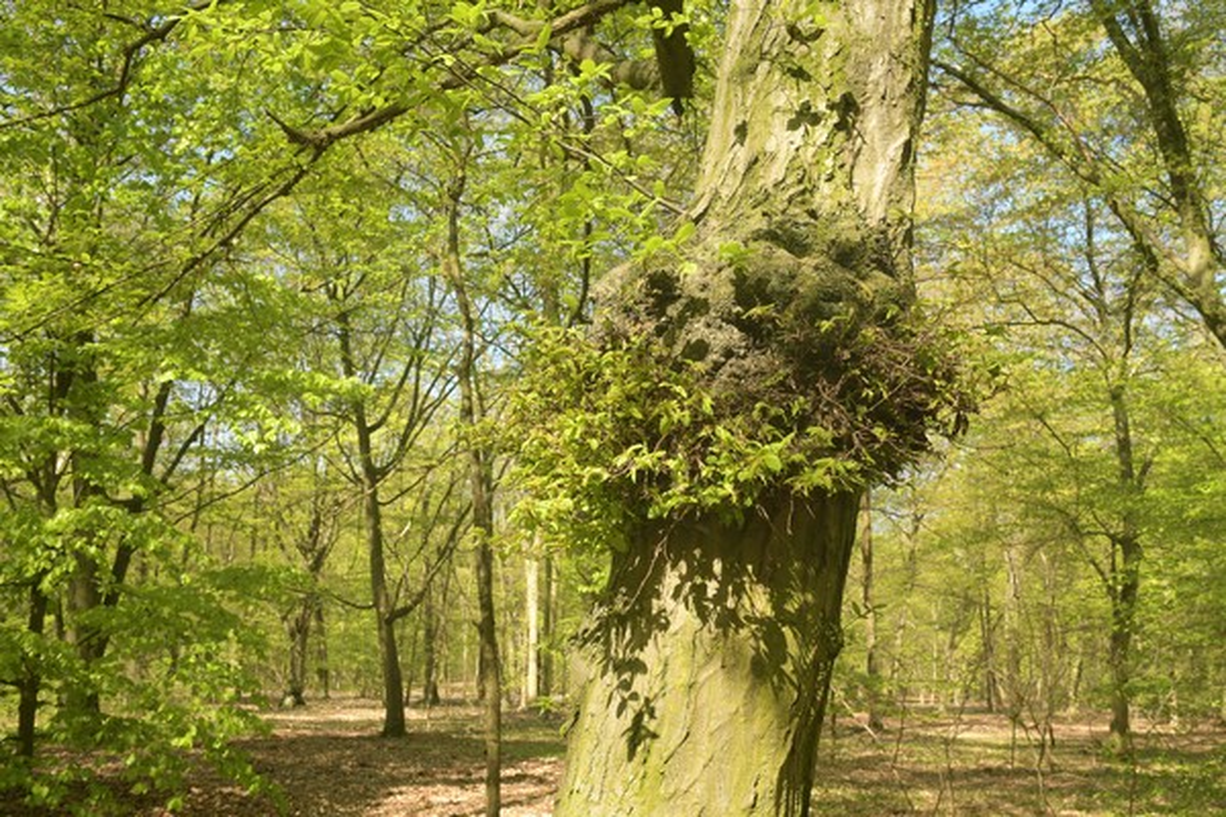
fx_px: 1022
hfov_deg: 61.9
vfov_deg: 43.6
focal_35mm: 30
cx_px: 613
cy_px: 408
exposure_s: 1/125
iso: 100
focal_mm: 20
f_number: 5.6
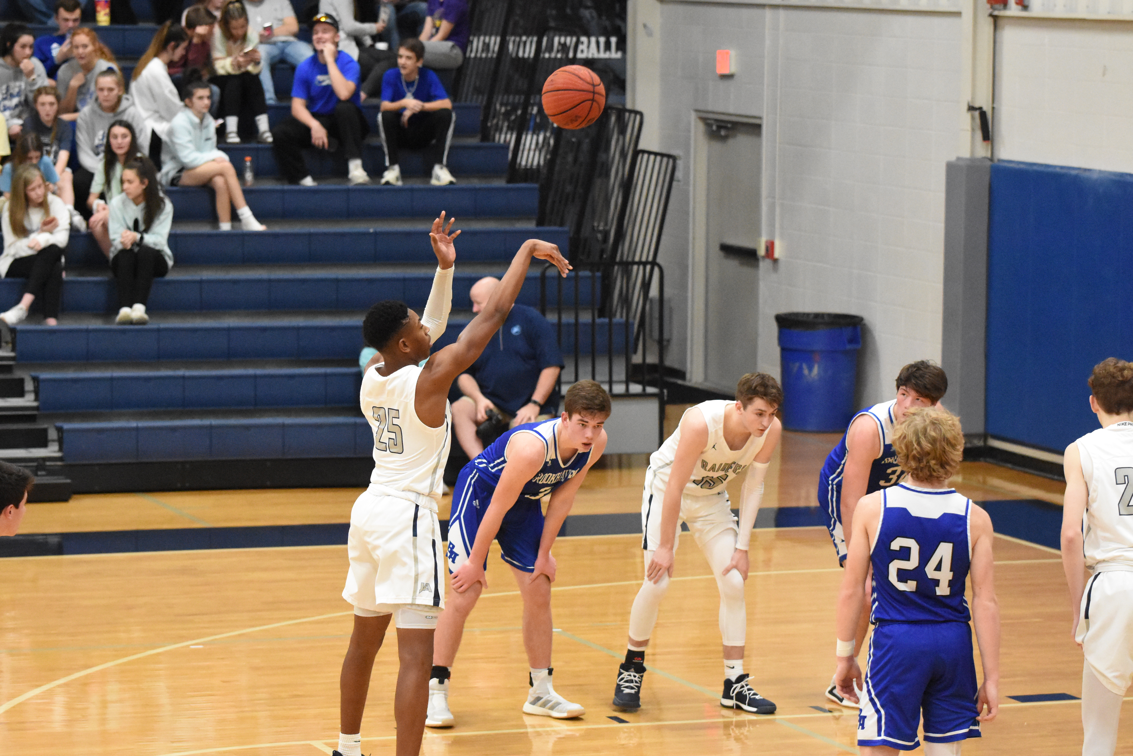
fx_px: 4484
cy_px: 378
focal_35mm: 142
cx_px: 566
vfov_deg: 9.6
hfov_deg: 14.4
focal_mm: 95
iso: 9000
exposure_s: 1/800
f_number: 2.8
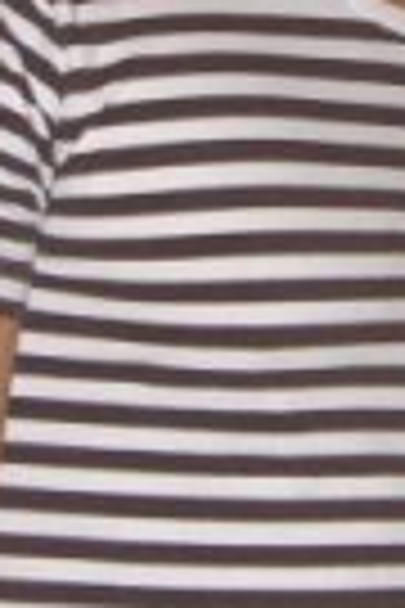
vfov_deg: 7.8
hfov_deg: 5.1
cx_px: 806
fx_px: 4455
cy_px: 99
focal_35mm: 264
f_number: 3.6
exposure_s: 1/60
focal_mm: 11.8
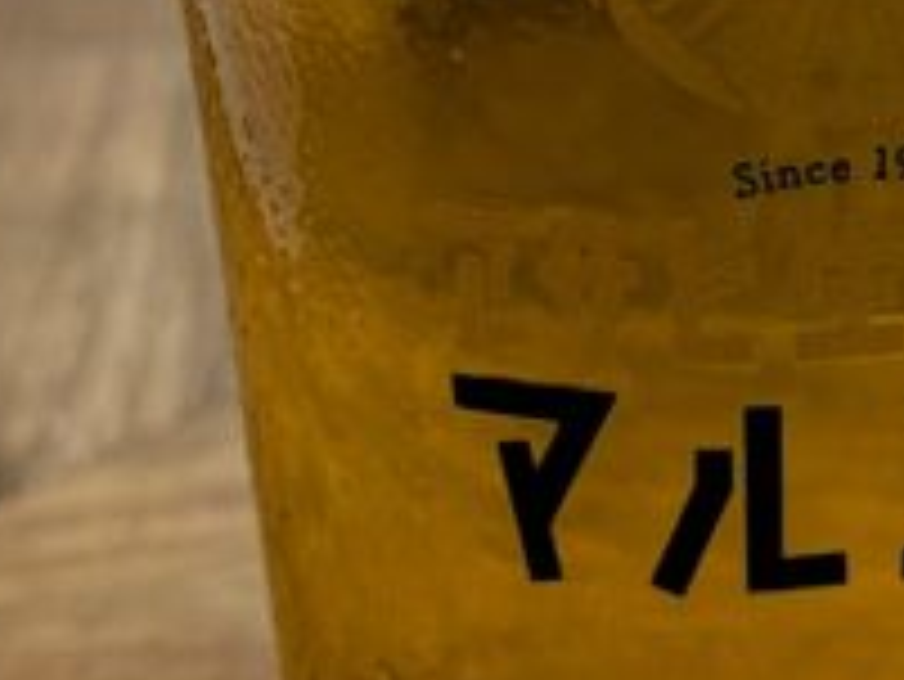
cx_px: 868
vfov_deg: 12.1
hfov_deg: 15.9
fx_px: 3188
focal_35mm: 122
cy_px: 225
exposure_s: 1/50
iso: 40
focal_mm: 4.53
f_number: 1.7
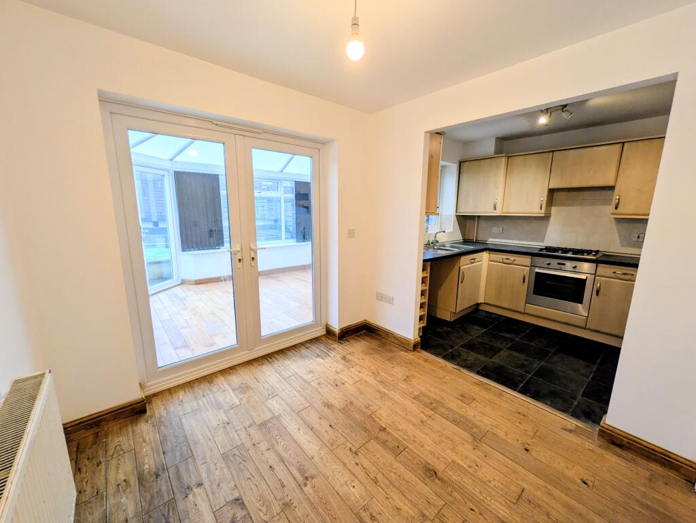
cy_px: 262
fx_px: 282
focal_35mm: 14
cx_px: 348
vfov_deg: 85.7
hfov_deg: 102.0
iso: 58
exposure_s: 1/50
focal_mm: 1.83
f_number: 2.2
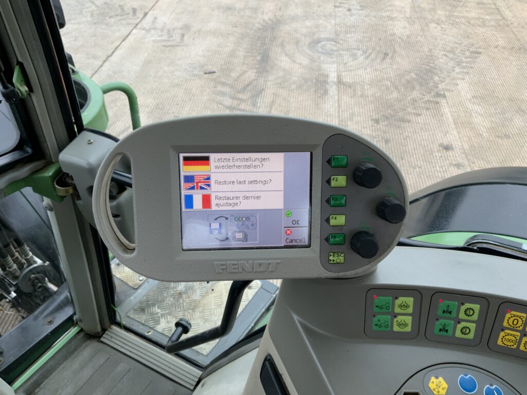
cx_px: 264
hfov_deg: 61.7
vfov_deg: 48.2
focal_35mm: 29
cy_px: 198
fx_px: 442
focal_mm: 3
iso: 32
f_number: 1.8
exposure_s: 1/122
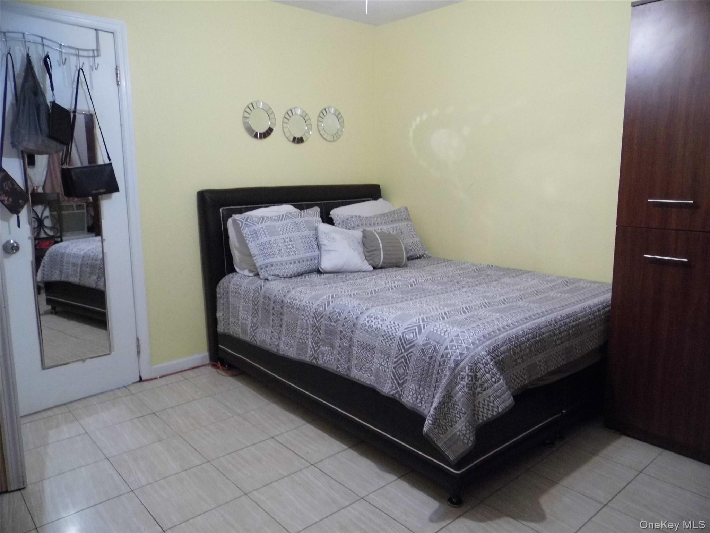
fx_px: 513
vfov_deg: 54.9
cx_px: 355
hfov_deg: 69.4
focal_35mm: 25
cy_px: 266
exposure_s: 1/25
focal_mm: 4.5
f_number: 3
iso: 400
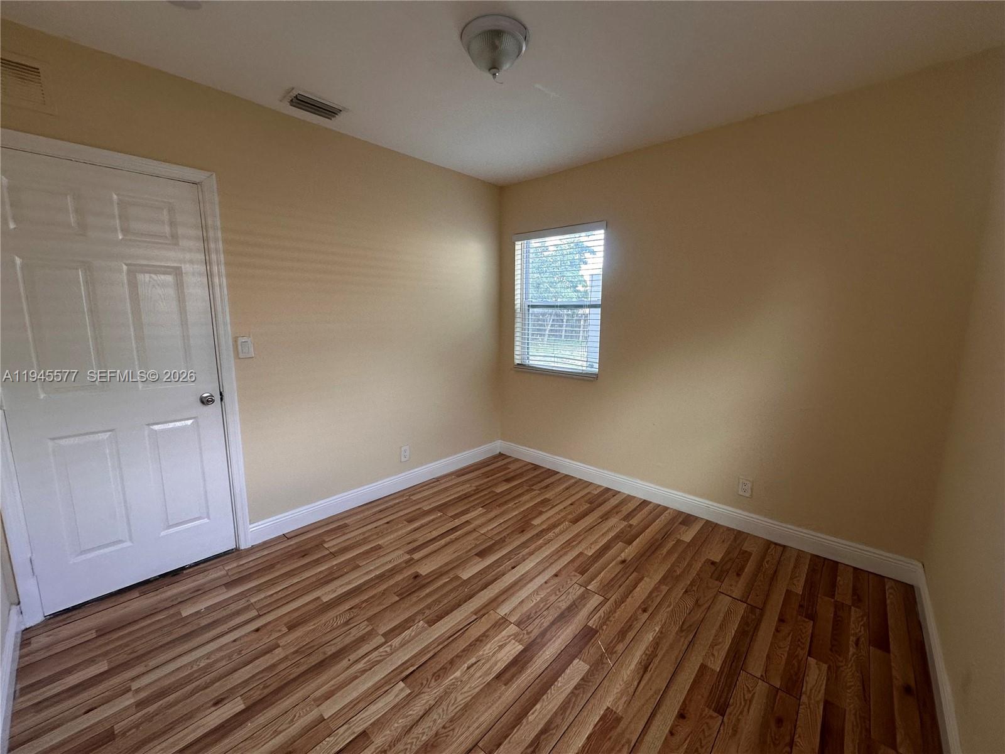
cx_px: 502
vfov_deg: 85.7
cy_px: 377
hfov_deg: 102.1
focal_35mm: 14
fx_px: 406
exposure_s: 1/120
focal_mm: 2.22
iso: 160
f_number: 2.2
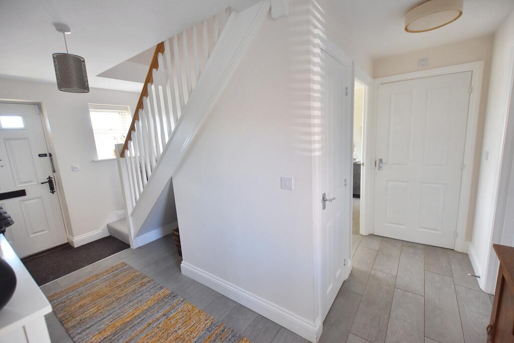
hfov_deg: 100.4
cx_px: 257
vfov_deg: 77.3
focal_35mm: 15
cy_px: 172
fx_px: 214
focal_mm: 10
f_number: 3.5
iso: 800
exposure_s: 1/200
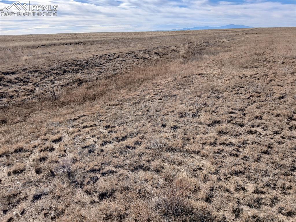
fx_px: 222
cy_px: 111
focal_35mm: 26
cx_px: 148
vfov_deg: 53.0
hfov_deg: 67.3
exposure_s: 1/475
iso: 20
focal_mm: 3.98
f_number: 1.8
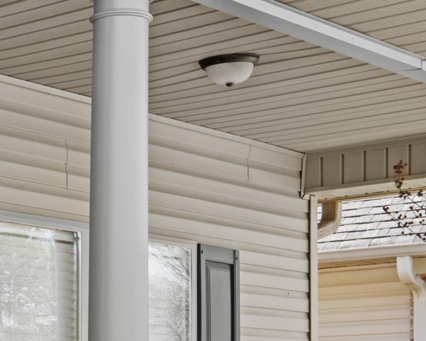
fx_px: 1400
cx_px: -153
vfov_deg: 13.5
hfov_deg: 16.2
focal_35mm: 111
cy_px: 419
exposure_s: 1/40
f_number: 8
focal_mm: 24
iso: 200
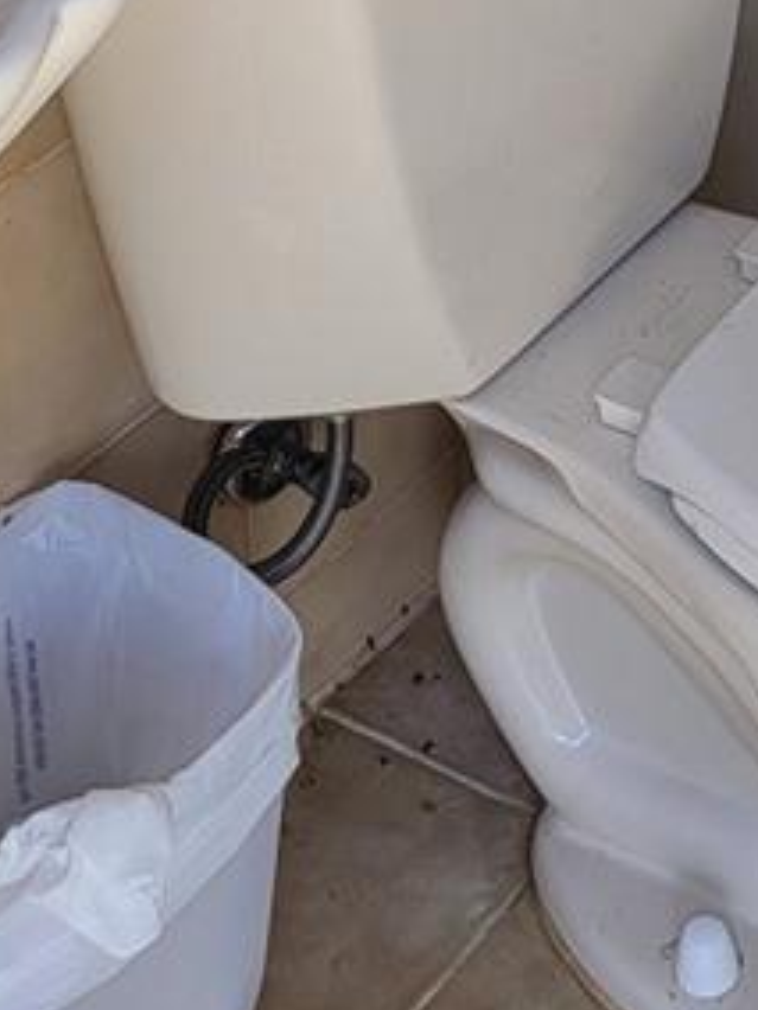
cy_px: -629
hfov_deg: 13.4
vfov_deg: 16.0
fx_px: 3212
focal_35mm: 110
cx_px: 673
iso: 40
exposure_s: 1/159
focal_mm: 5.4
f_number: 1.8
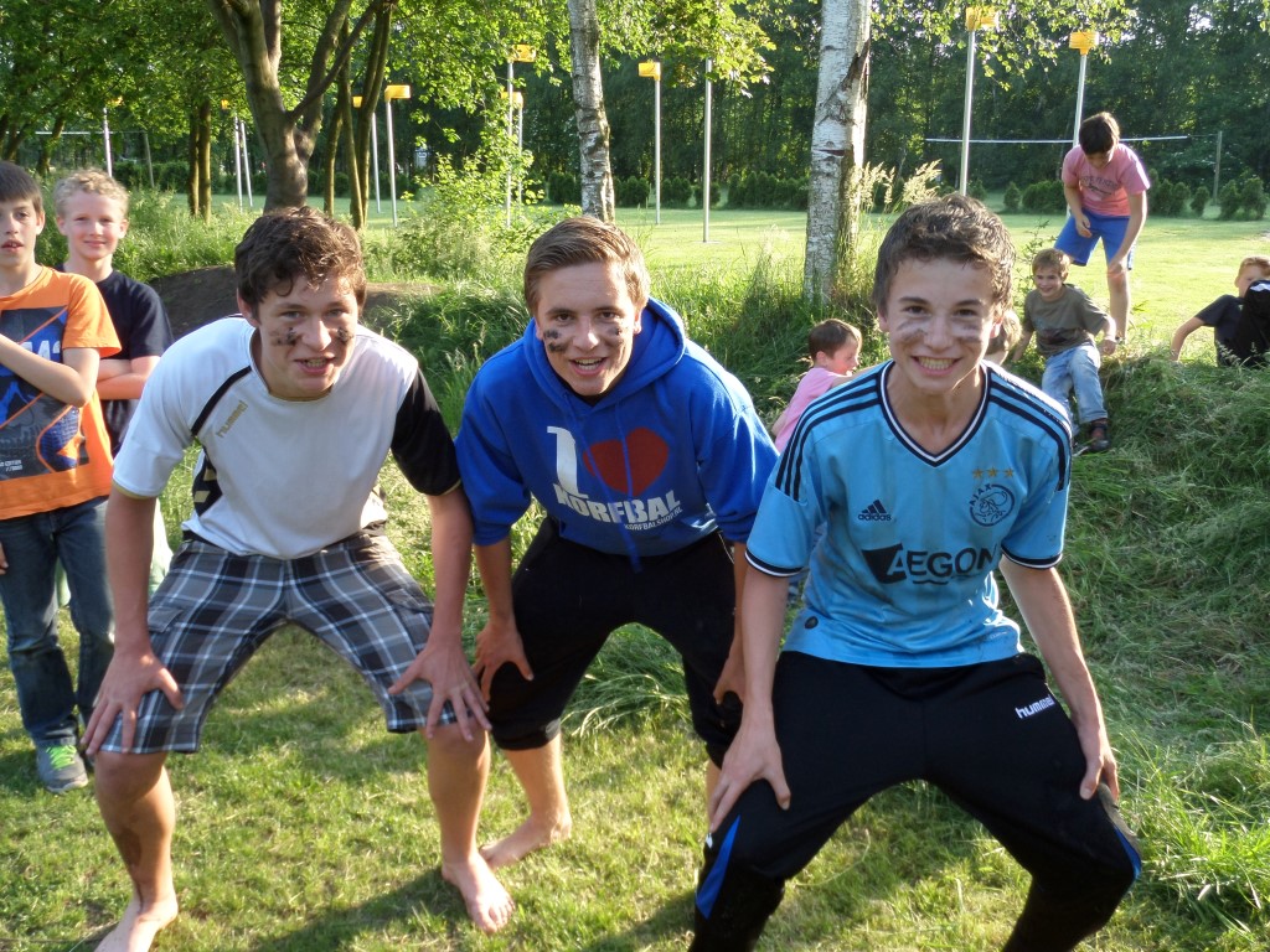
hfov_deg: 56.8
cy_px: 476
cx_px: 635
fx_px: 1174
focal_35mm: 32
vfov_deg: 44.2
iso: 80
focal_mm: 5.3
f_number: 3.4
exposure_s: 1/90
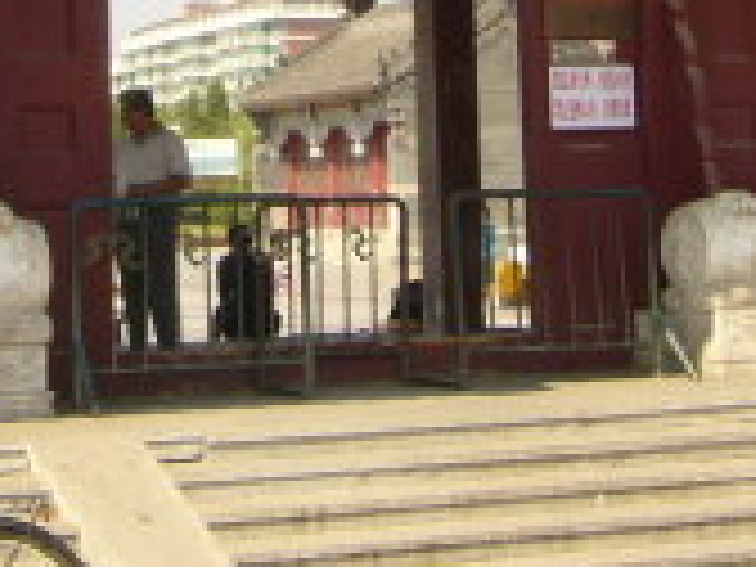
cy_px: -151
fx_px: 2228
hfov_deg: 19.2
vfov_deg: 14.0
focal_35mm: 102
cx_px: 252
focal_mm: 5.8
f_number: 5.6
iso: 80
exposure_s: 1/160
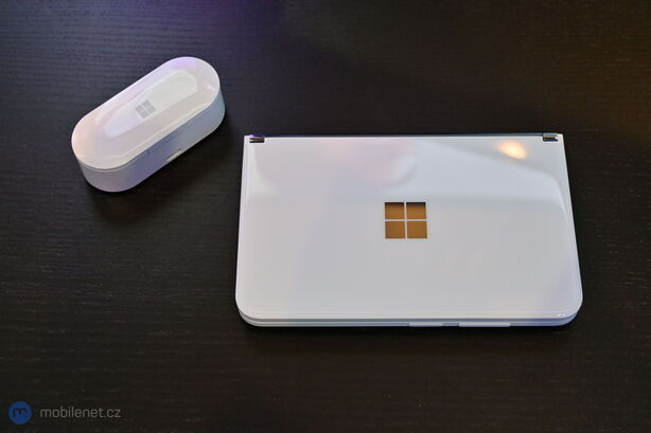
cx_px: 326
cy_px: 216
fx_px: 949
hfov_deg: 37.9
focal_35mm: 52
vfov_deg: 25.7
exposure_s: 1/60
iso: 1100
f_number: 5.3
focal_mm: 35
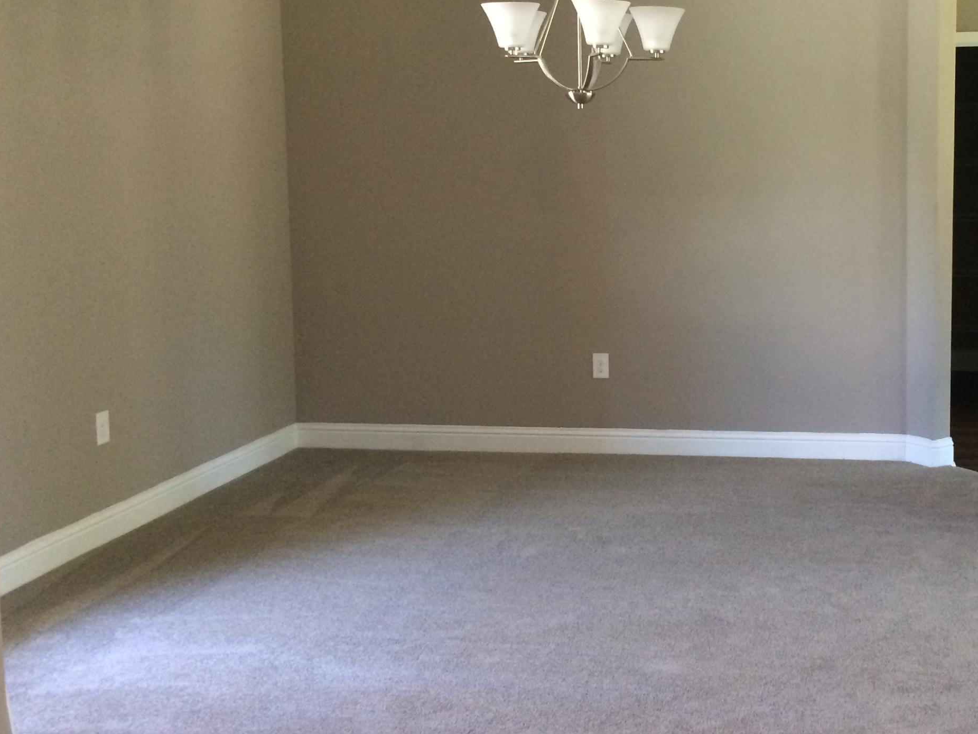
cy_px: 289
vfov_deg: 30.8
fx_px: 1328
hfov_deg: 39.3
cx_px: 739
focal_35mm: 47
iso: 250
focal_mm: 4.15
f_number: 2.2
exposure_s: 1/30
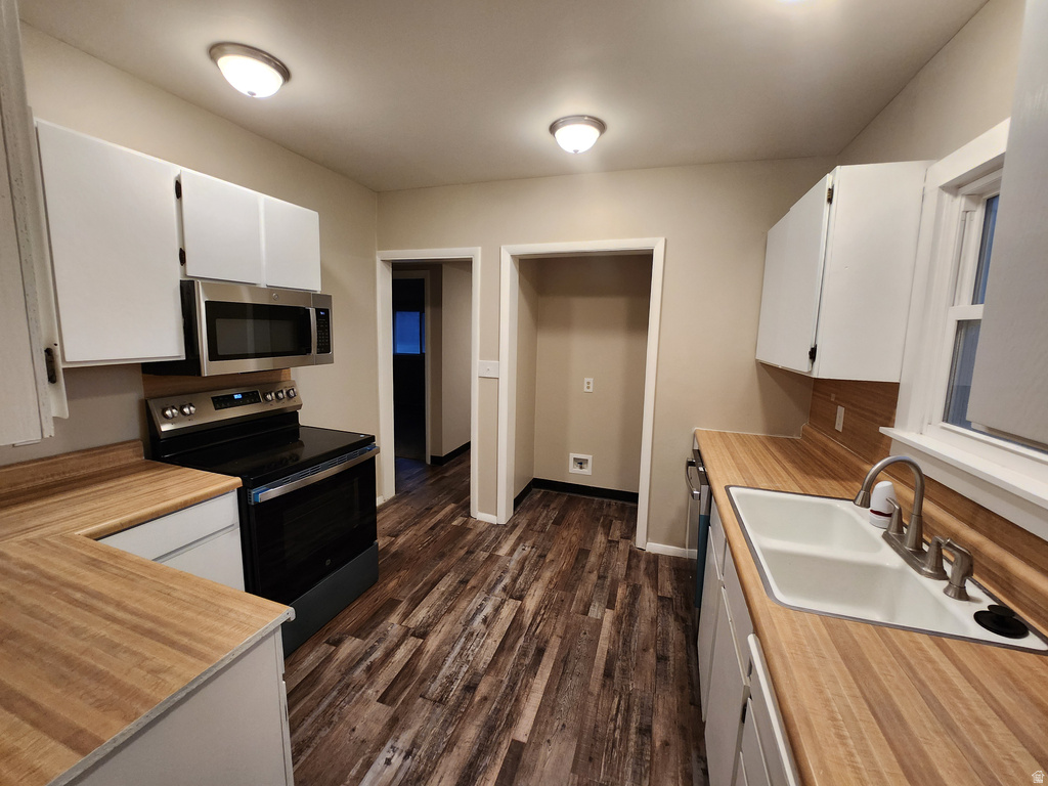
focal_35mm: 13
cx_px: 524
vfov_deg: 89.9
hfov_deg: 106.2
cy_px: 393
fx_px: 394
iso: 200
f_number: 2.2
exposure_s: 1/60
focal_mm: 1.7
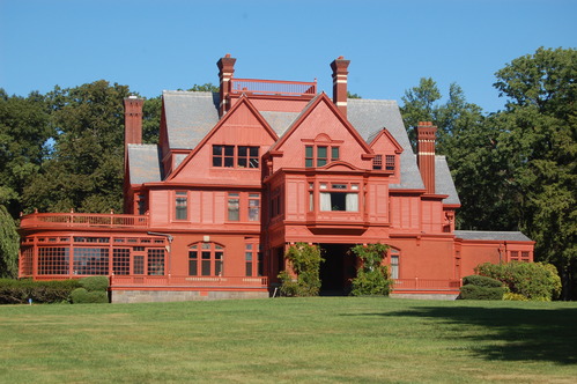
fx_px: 1249
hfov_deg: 26.0
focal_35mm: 78
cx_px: 288
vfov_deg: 17.5
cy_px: 192
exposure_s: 1/320
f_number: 9
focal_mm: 52
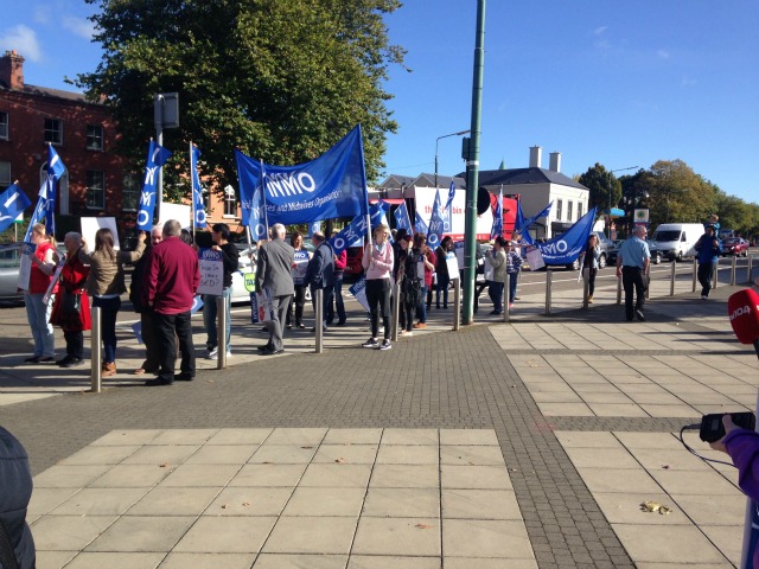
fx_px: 724
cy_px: 284
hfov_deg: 55.4
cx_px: 380
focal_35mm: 33
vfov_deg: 42.9
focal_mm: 4.12
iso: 50
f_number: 2.4
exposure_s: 1/1153
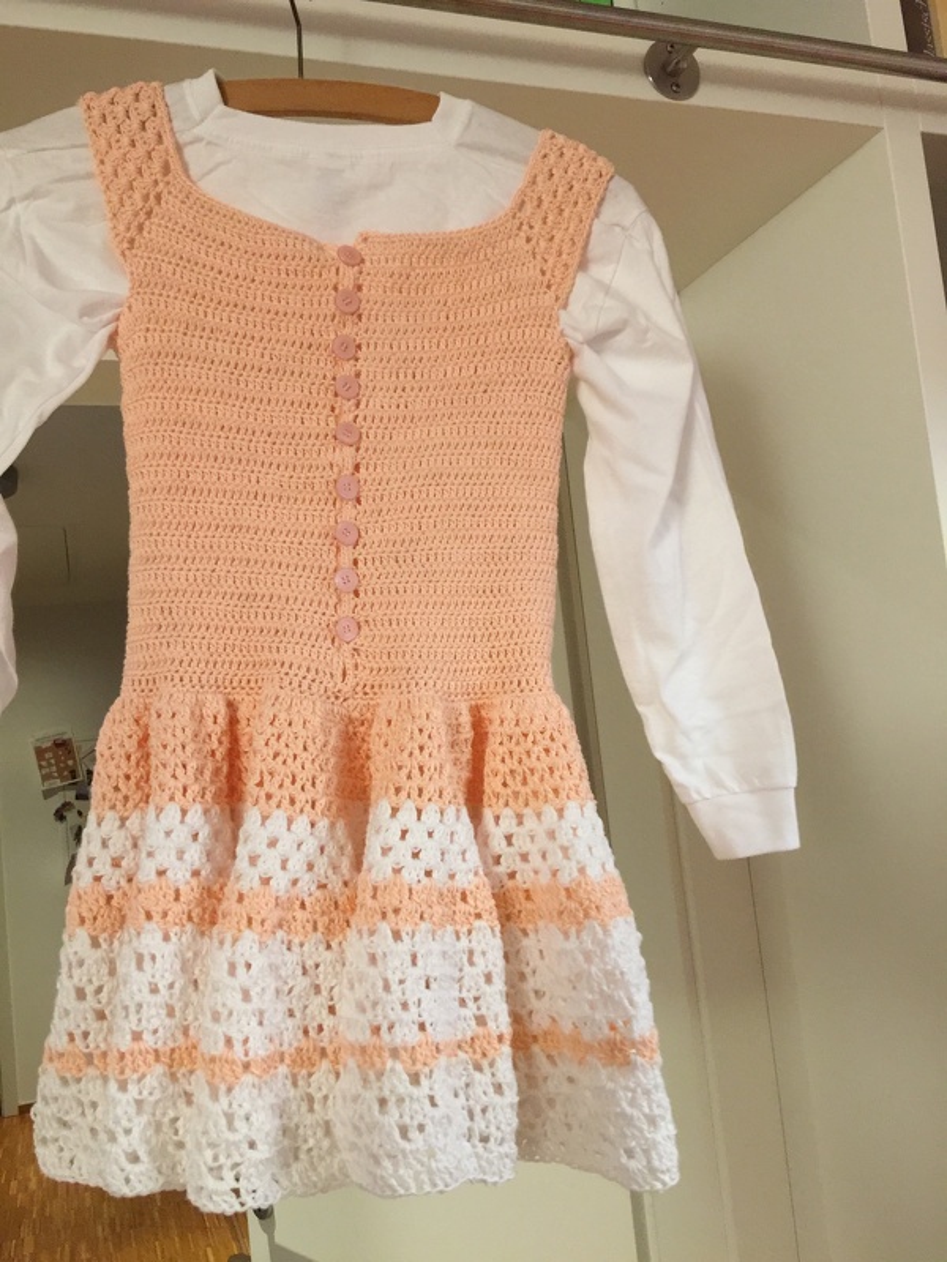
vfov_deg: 61.7
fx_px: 1058
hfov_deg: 48.2
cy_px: 631
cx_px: 474
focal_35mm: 29
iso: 100
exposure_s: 1/17
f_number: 2.2
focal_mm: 4.15
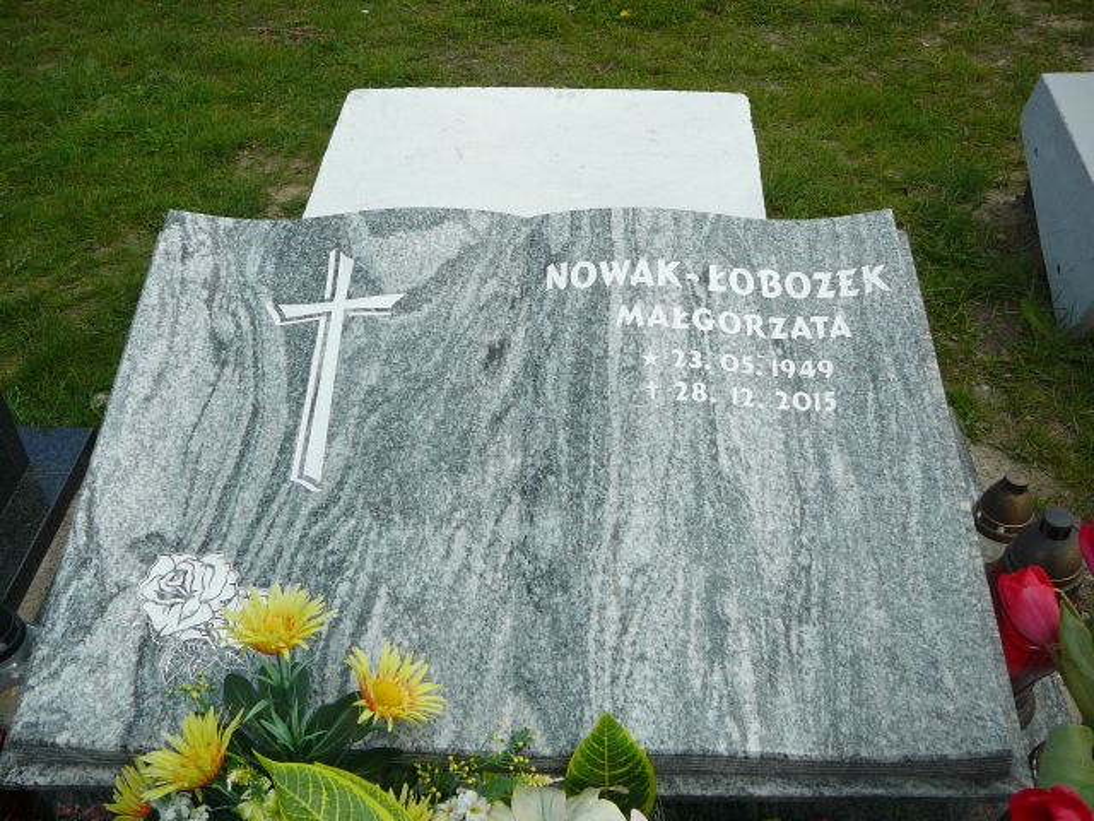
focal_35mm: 35
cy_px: 410
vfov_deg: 40.7
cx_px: 547
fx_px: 1106
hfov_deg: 52.6
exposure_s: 1/800
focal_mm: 5.2
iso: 80
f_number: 2.8
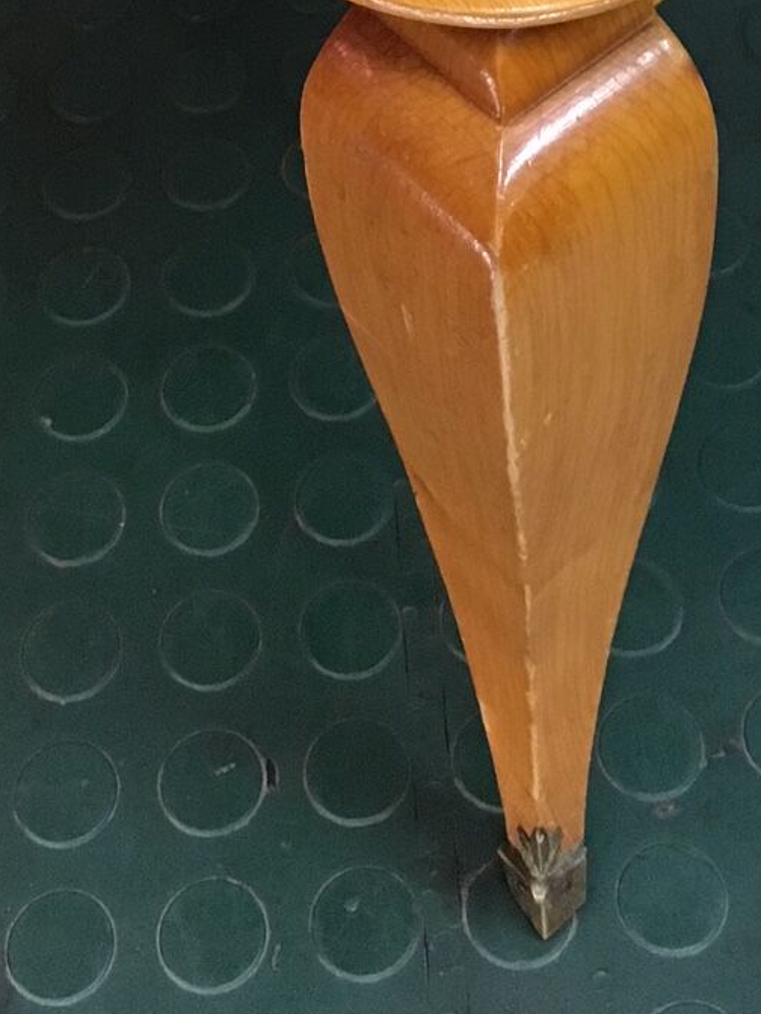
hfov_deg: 17.0
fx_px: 2550
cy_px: -460
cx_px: 362
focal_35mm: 87
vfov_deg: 19.8
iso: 200
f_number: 2.2
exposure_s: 1/25
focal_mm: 4.15
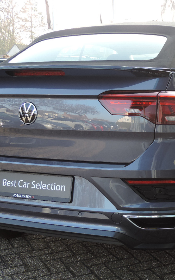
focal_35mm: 61
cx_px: 169
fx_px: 466
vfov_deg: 33.5
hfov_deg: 20.7
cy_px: 140
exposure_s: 1/60
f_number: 3.4
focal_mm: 7.6
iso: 80
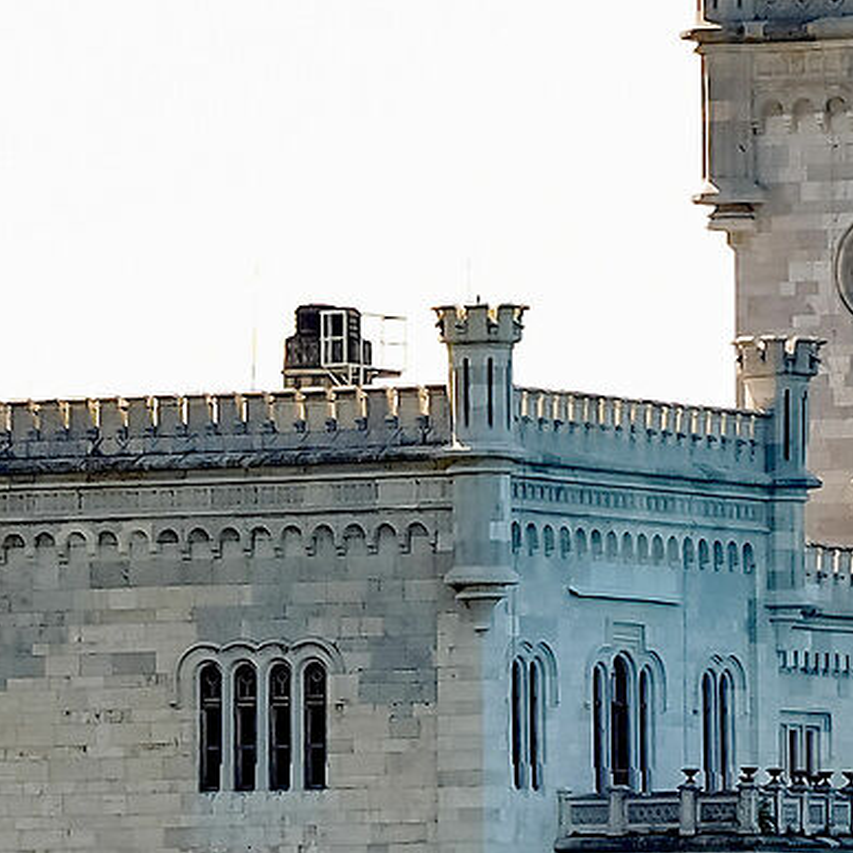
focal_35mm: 437
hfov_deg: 4.0
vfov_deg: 4.0
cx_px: 86
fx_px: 12183
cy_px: 934
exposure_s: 1/320
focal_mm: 40
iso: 100
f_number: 5.6
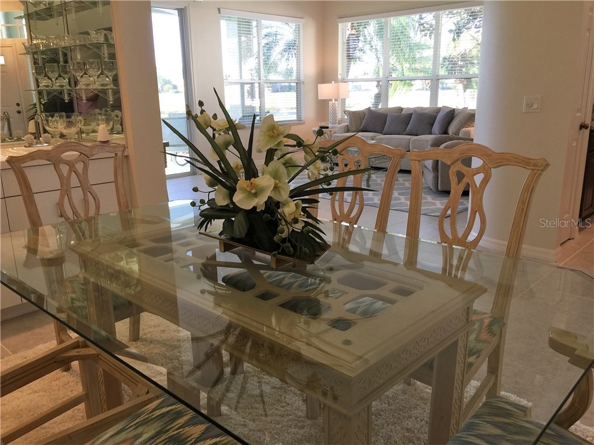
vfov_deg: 48.2
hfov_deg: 61.7
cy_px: 222
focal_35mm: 29
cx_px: 297
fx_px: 498
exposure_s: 1/30
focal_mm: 4.15
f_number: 2.2
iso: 32
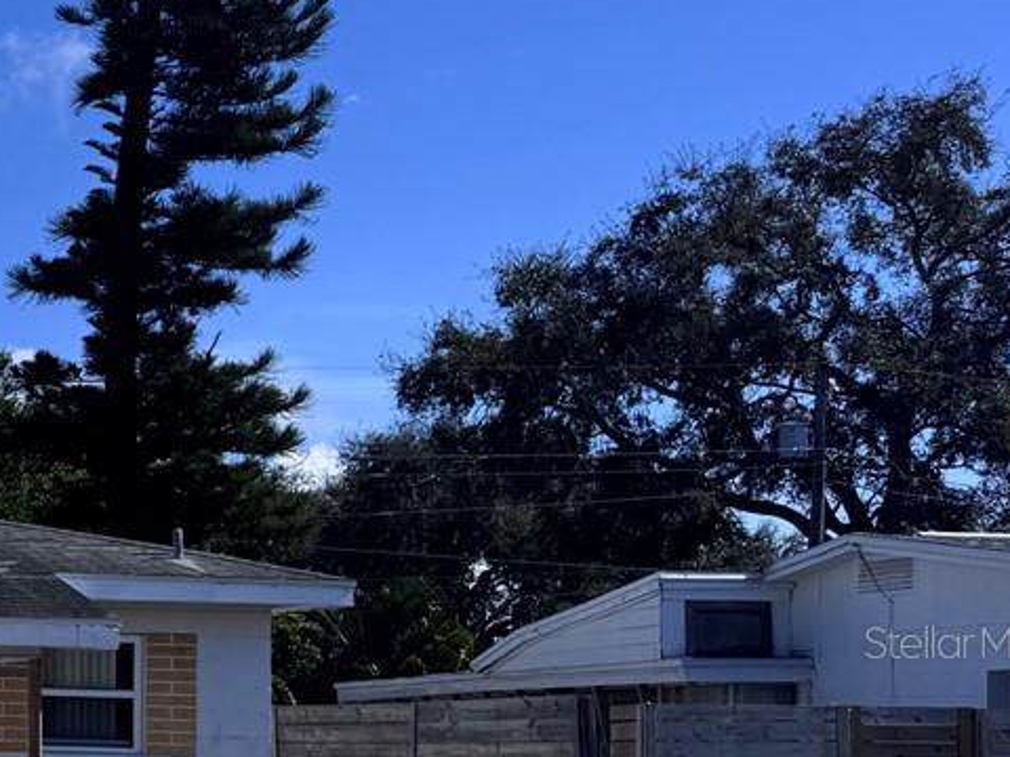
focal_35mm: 80
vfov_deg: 18.2
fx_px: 2334
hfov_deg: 20.0
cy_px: 641
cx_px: -621
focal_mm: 6.76
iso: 80
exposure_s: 1/9009
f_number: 1.78
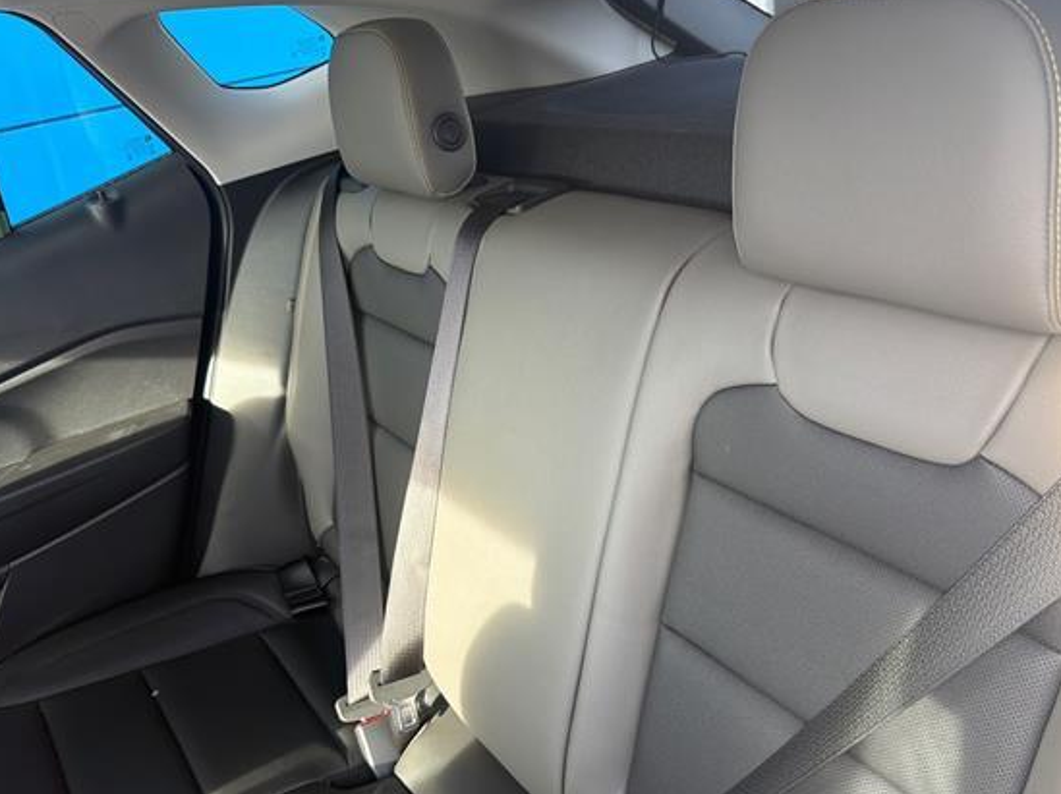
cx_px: 578
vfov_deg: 49.6
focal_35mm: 28
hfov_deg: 63.4
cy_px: 439
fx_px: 858
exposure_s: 1/121
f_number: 1.78
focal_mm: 6.76
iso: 100
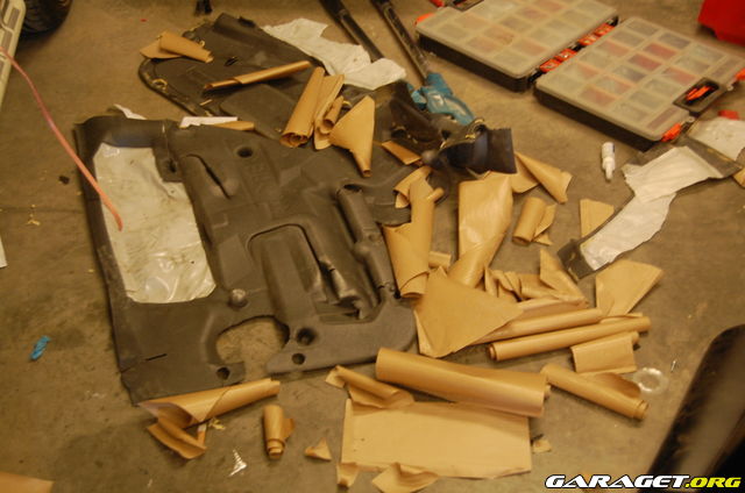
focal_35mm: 52
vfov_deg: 25.6
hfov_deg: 37.9
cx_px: 372
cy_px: 246
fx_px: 1084
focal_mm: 35
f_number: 4.8
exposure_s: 1/8
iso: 800
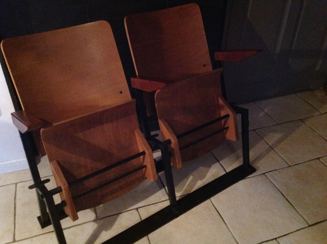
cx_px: 164
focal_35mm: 35
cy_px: 122
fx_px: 330
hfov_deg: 52.7
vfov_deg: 40.6
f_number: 2.4
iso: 800
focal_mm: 4.28
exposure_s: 1/15
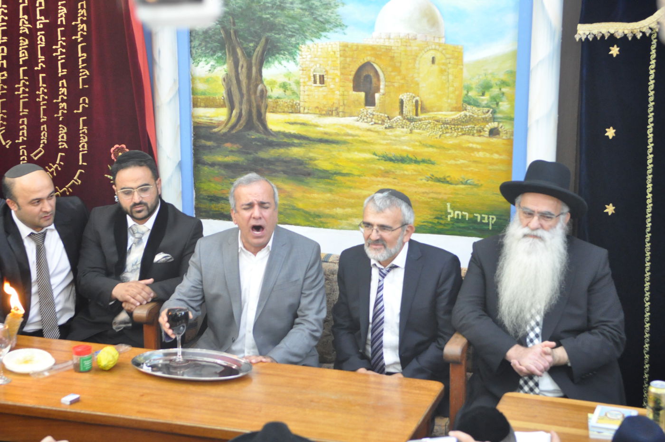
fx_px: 1383
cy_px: 221
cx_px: 332
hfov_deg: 27.0
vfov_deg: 18.1
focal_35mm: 75
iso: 2000
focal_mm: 50
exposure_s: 1/50
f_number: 3.5
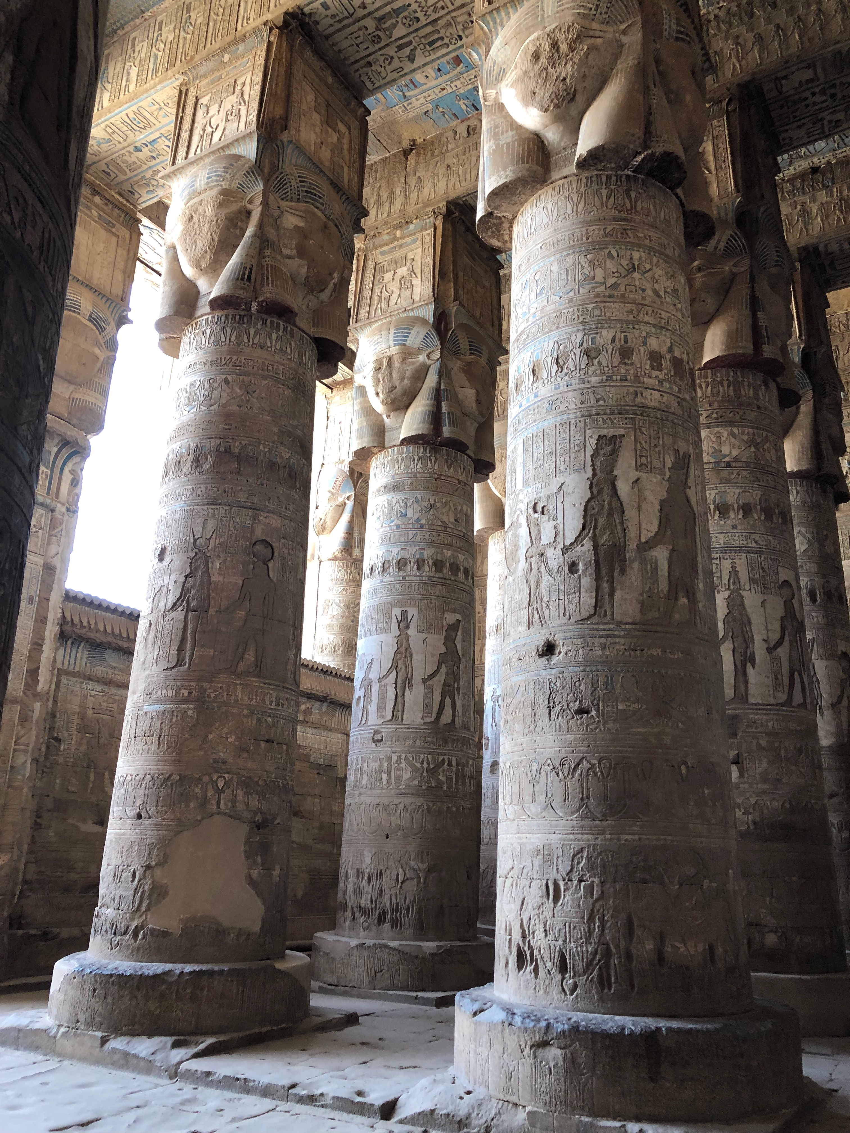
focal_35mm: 28
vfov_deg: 63.4
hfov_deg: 49.7
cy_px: 566
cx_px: 425
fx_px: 917
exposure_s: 1/25
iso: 40
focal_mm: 3.99
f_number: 1.8
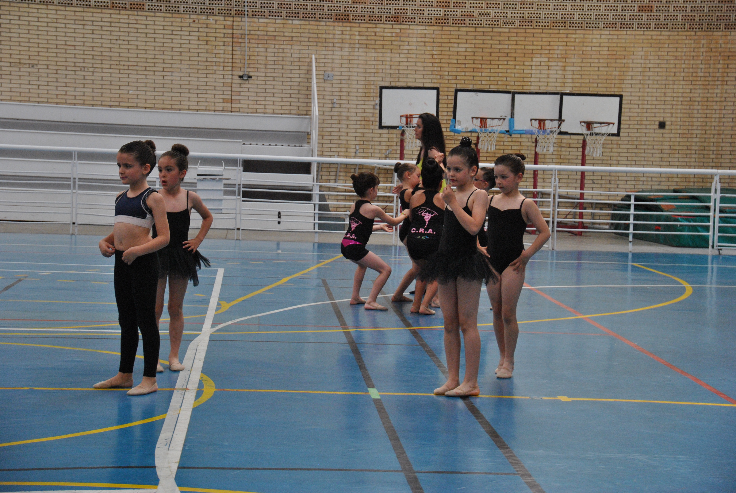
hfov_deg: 24.6
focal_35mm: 82
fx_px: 1689
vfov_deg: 16.6
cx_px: 368
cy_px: 246
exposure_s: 1/125
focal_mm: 55
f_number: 5.6
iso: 800
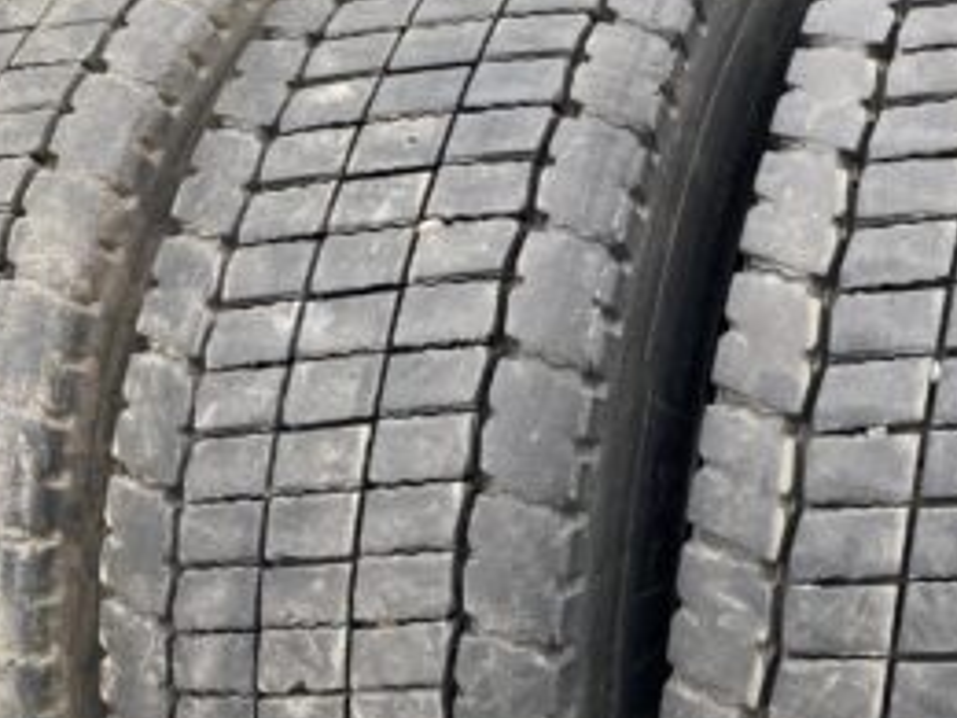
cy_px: 366
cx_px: 773
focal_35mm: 43
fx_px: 1189
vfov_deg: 33.6
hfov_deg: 41.8
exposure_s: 1/122
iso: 80
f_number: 1.8
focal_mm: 4.25
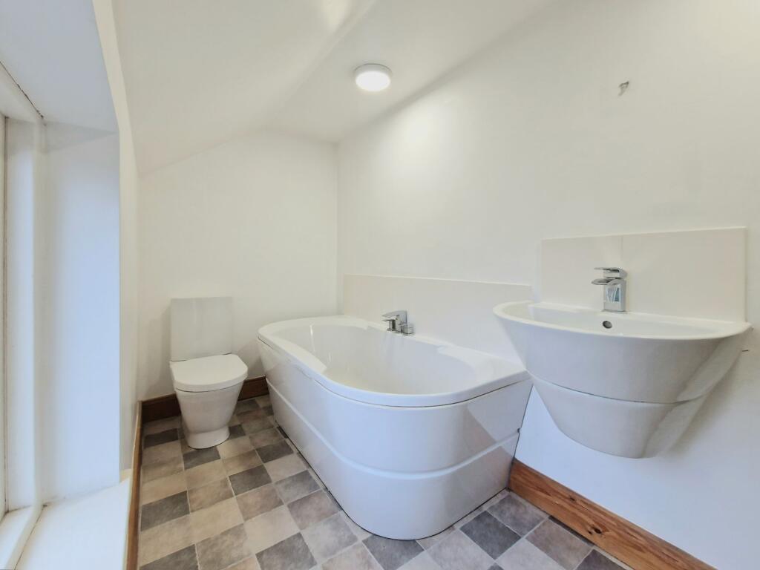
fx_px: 285
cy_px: 285
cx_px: 380
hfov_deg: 106.2
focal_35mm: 13
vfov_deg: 89.9
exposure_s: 1/100
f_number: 2.2
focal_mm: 2.2
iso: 80
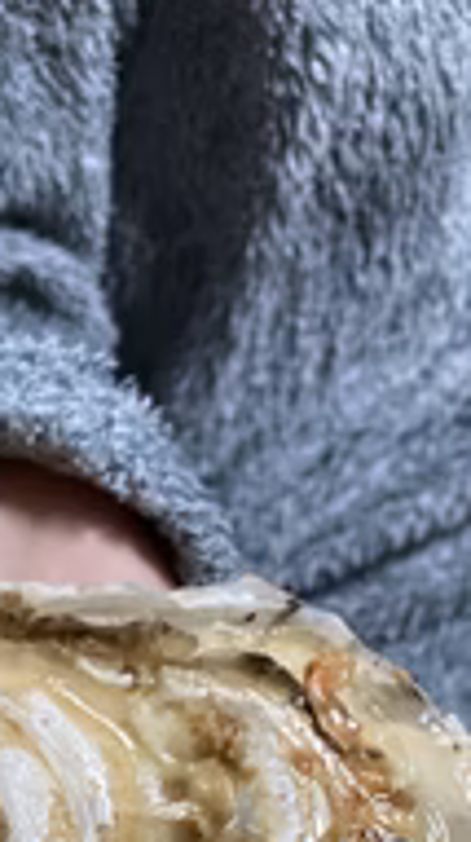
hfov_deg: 17.9
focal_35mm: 64
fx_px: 1425
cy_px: 794
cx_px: -84
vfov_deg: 31.0
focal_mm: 3.99
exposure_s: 1/44
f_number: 1.8
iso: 320
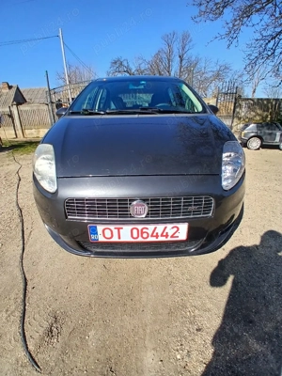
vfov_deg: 91.0
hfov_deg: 74.7
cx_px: 141
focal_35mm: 17
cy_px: 188
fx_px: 185
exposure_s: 1/1250
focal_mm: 1.4
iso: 50
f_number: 2.2
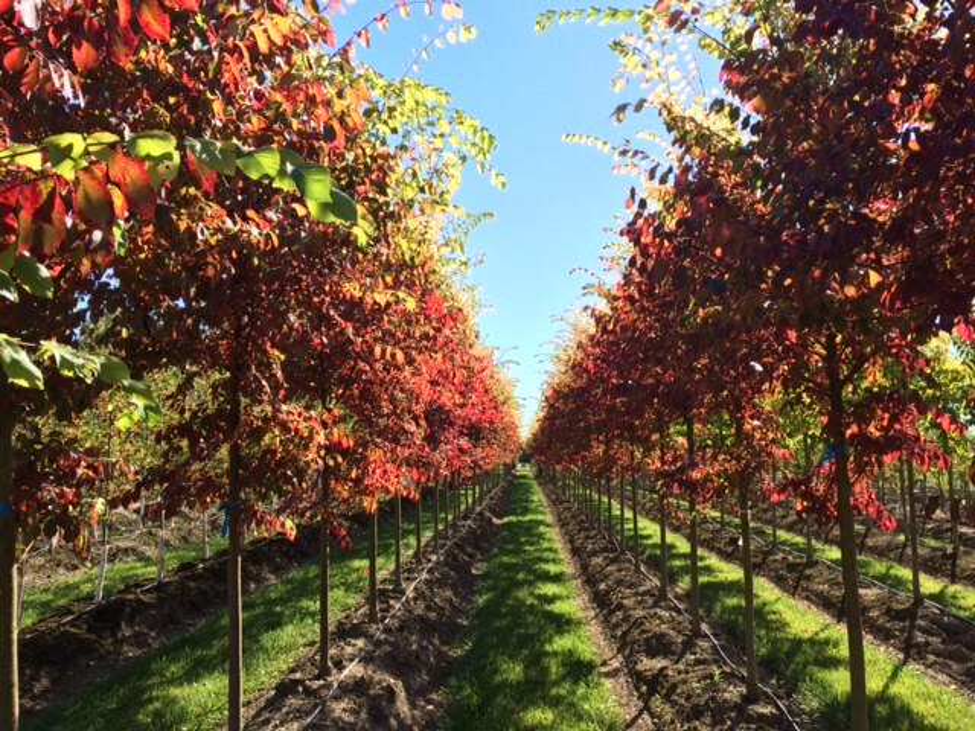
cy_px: 366
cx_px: 488
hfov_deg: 61.7
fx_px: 817
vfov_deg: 48.2
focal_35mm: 29
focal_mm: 4.15
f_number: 2.2
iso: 32
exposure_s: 1/912
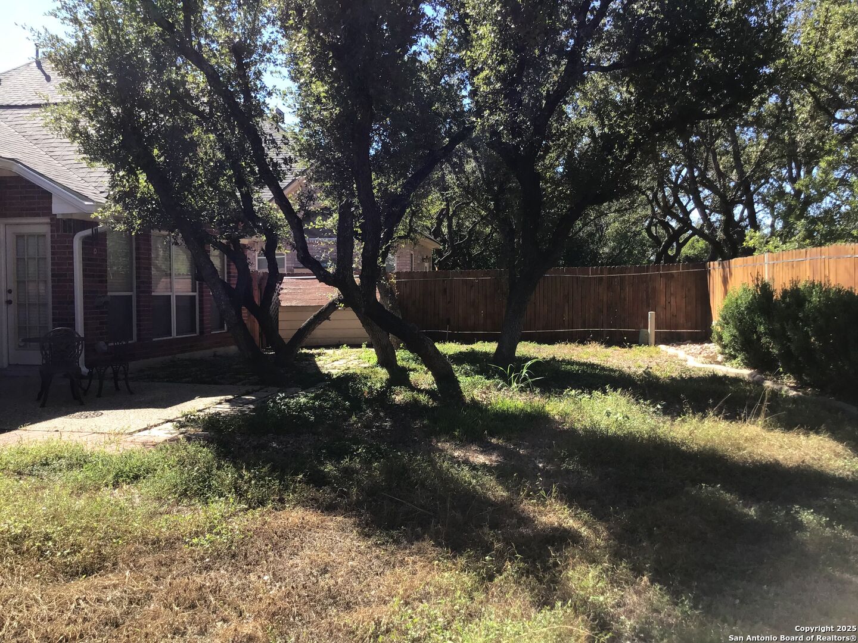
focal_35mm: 31
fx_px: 768
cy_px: 322
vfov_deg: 45.4
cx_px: 429
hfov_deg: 58.4
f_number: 2.4
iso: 25
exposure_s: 1/433
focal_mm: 3.3
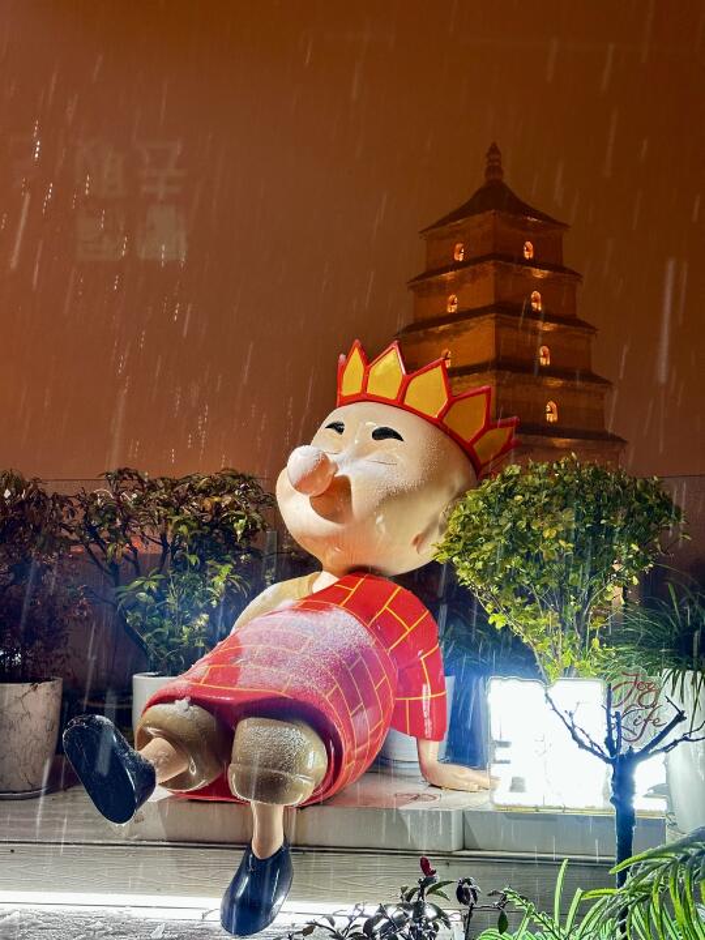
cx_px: 352
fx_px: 1303
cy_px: 470
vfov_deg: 39.7
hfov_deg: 30.3
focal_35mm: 48
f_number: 1.78
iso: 200
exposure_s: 1/33
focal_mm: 6.86
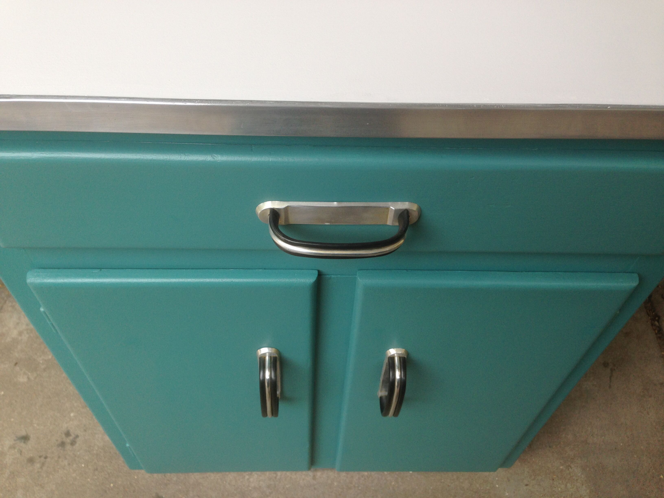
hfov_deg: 55.4
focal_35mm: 33
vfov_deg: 42.9
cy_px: 249
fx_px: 633
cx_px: 332
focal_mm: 4.12
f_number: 2.4
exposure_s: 1/160
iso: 50
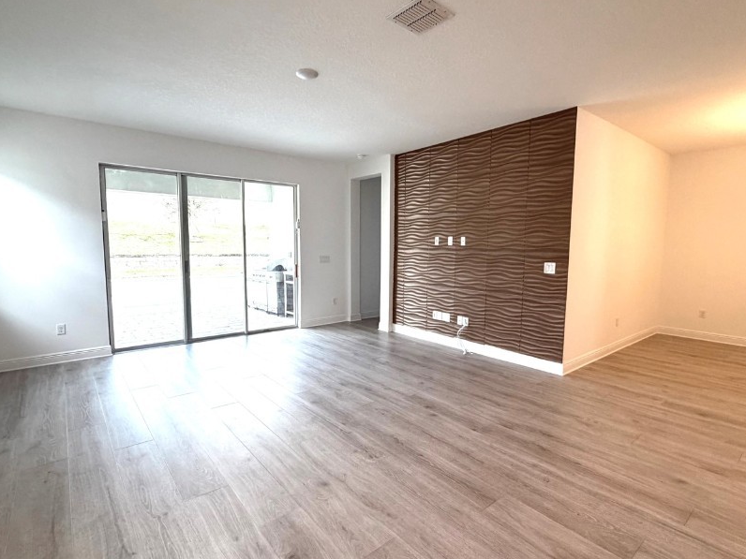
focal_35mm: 18
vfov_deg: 71.6
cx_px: 370
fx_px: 388
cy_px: 282
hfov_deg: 87.8
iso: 160
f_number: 2.2
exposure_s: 1/120
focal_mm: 2.22
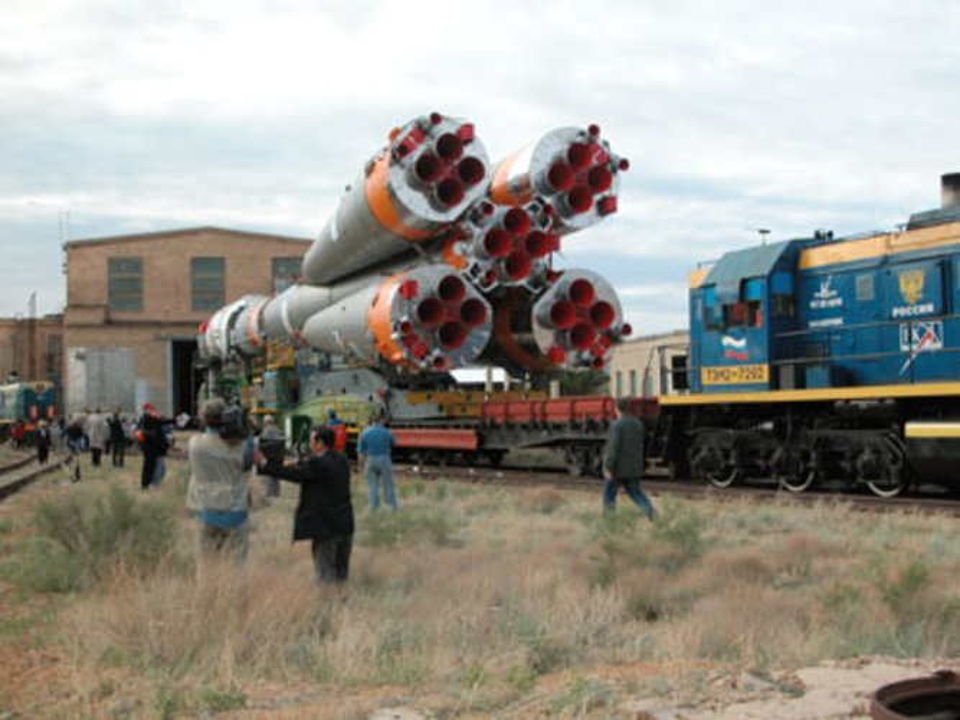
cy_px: 360
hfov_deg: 42.1
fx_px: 1248
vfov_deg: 32.2
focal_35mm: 45
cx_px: 480
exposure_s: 1/177
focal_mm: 11.4
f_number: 4.7
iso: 100
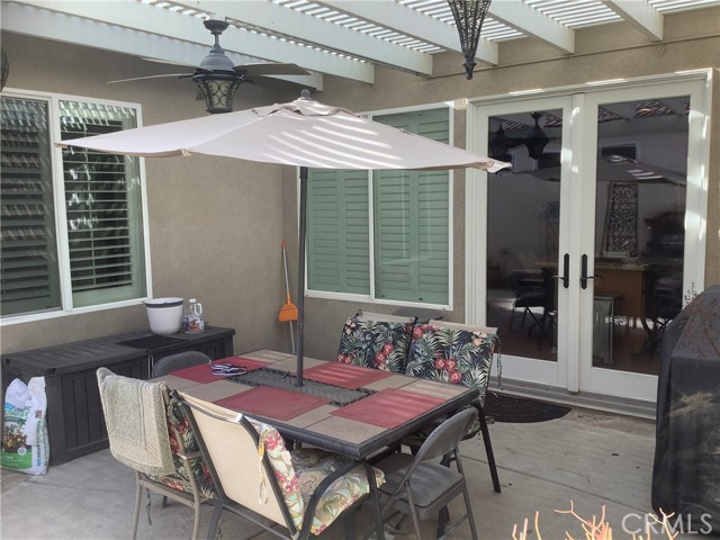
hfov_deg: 58.4
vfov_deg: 45.4
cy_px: 270
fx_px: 645
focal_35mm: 31
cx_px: 360
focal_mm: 3.3
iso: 25
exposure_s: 1/195
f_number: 2.4
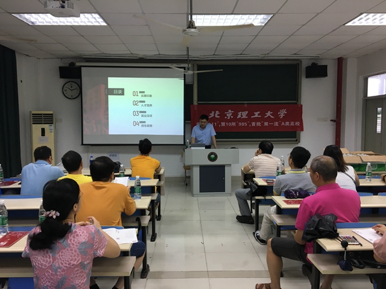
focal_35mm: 29
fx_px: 323
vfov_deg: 48.2
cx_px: 193
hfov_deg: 61.7
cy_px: 144
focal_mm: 4.15
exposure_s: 1/33
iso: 64
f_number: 2.2
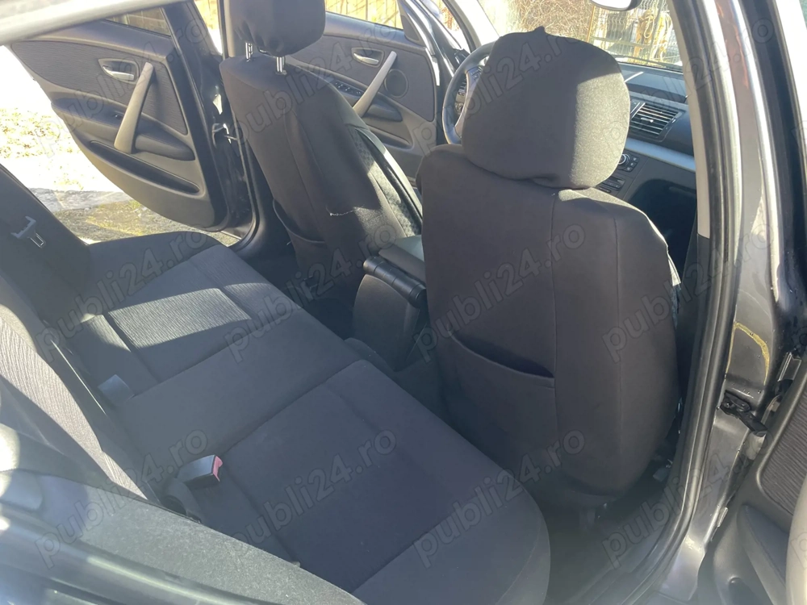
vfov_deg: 53.1
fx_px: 606
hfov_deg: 67.3
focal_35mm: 26
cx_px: 404
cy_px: 302
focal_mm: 4.2
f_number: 1.6
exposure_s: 1/121
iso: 80
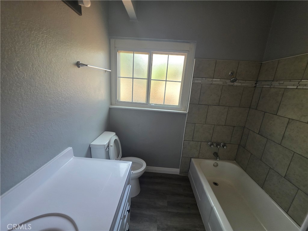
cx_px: 154
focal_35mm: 13
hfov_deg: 106.2
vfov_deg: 89.9
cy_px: 116
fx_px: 116
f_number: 1.9
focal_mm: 2.2
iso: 250
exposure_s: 1/60
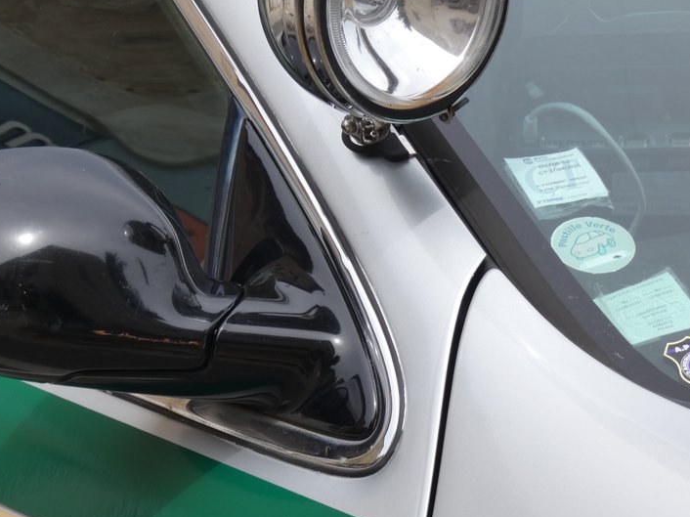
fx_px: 3527
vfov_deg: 8.4
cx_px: 220
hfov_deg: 11.2
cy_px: 179
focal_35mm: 177
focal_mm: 21.9
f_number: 5.1
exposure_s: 1/320
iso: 80
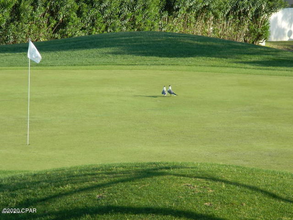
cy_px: 110
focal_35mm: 221
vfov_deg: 6.7
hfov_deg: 9.0
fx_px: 1871
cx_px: 146
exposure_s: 1/160
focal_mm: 39.7
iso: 80
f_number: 5.4
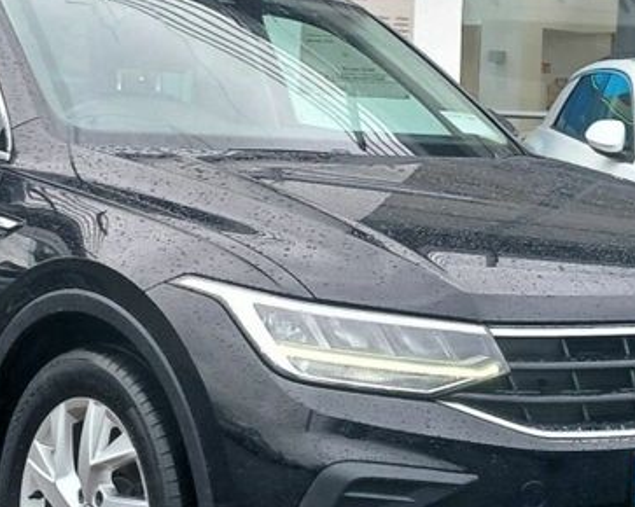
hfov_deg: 43.4
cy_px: 313
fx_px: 789
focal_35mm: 42
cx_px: 226
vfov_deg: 35.5
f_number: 1.8
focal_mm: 3.98
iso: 50
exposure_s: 1/50
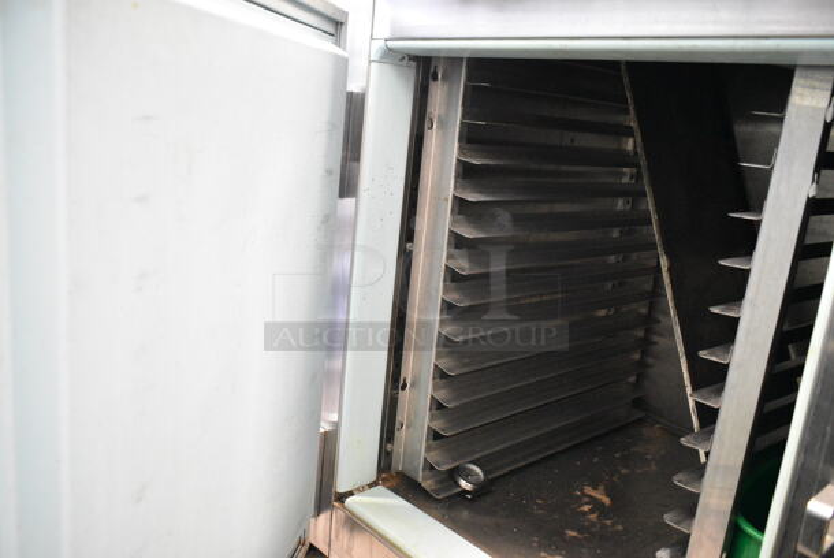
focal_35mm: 30
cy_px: 279
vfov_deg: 43.7
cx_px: 417
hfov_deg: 61.9
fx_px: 696
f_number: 3.8
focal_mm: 20
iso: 4000
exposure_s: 1/30
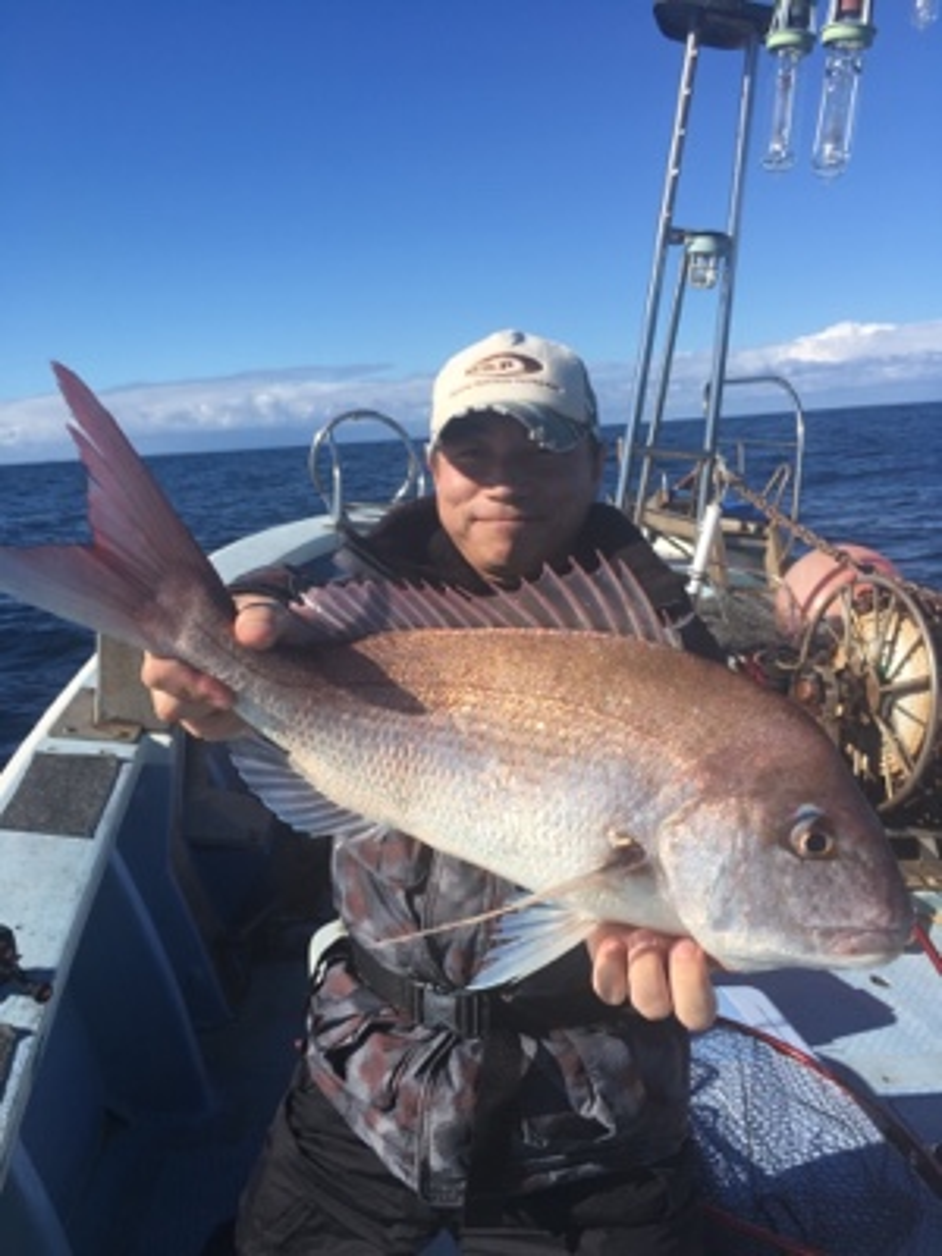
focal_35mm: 29
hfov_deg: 48.2
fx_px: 1052
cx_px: 471
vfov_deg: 61.7
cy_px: 628
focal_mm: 4.15
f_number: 2.2
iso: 25
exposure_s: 1/1832
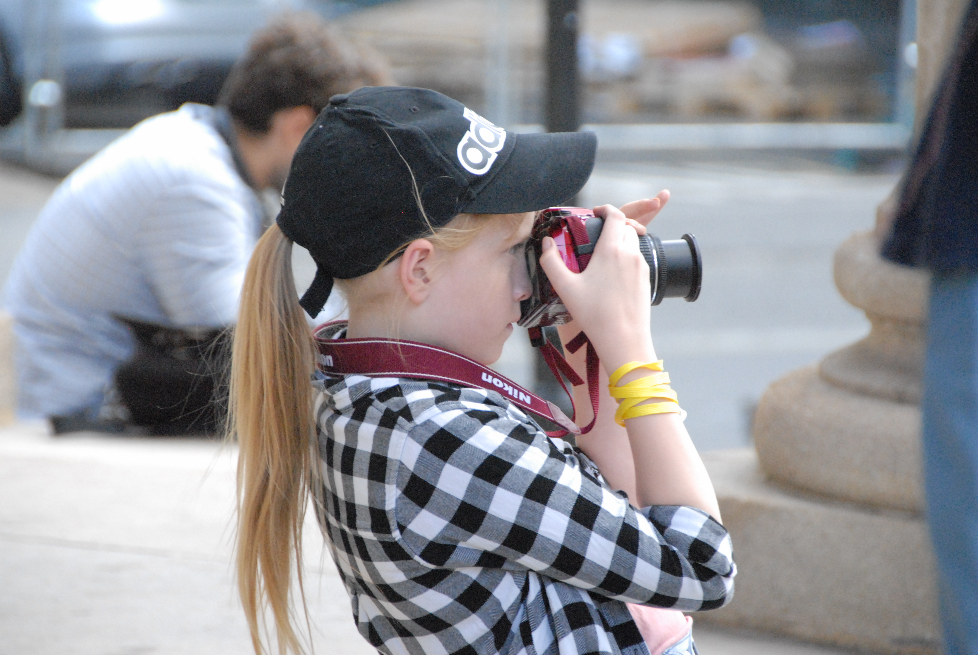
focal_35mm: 300
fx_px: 8160
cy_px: 328
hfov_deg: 6.9
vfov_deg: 4.6
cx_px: 489
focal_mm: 200
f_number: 5.6
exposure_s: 1/320
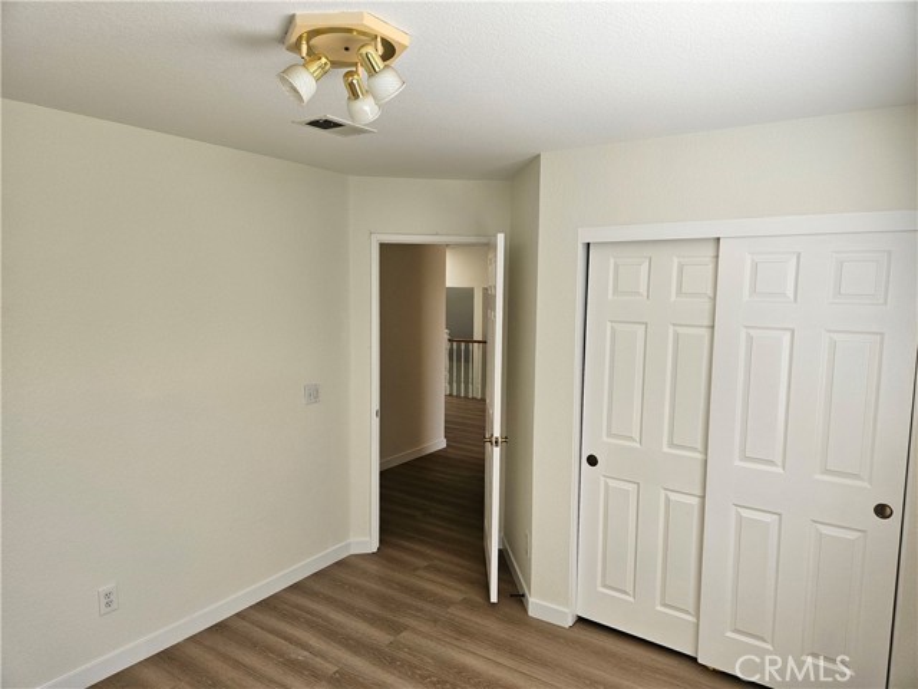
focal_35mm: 23
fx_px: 610
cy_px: 344
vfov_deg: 58.9
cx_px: 459
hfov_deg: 73.9
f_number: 1.8
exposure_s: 1/719
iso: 80
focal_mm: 5.4
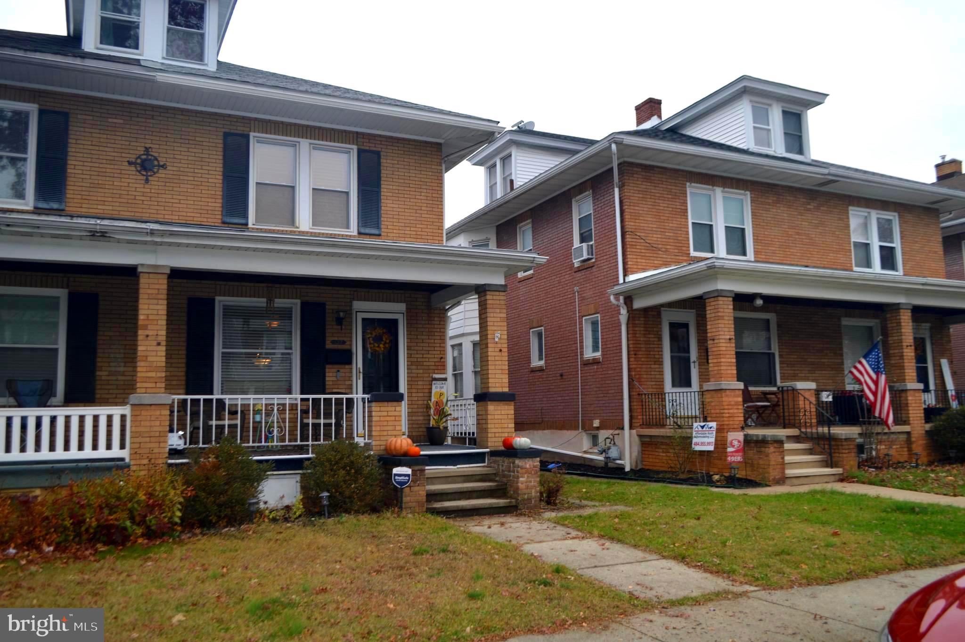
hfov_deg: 62.0
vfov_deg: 43.5
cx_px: 482
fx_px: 803
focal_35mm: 30
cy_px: 321
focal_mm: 20
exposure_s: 1/160
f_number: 4
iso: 100
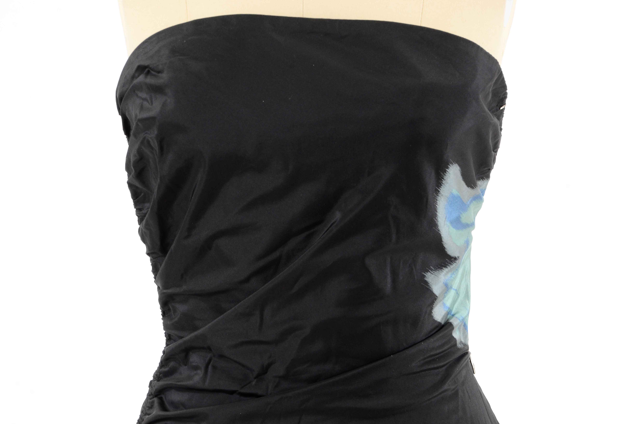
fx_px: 2794
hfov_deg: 13.1
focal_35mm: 158
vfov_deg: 8.7
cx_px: 320
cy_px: 212
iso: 400
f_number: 11
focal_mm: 105
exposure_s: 1/80
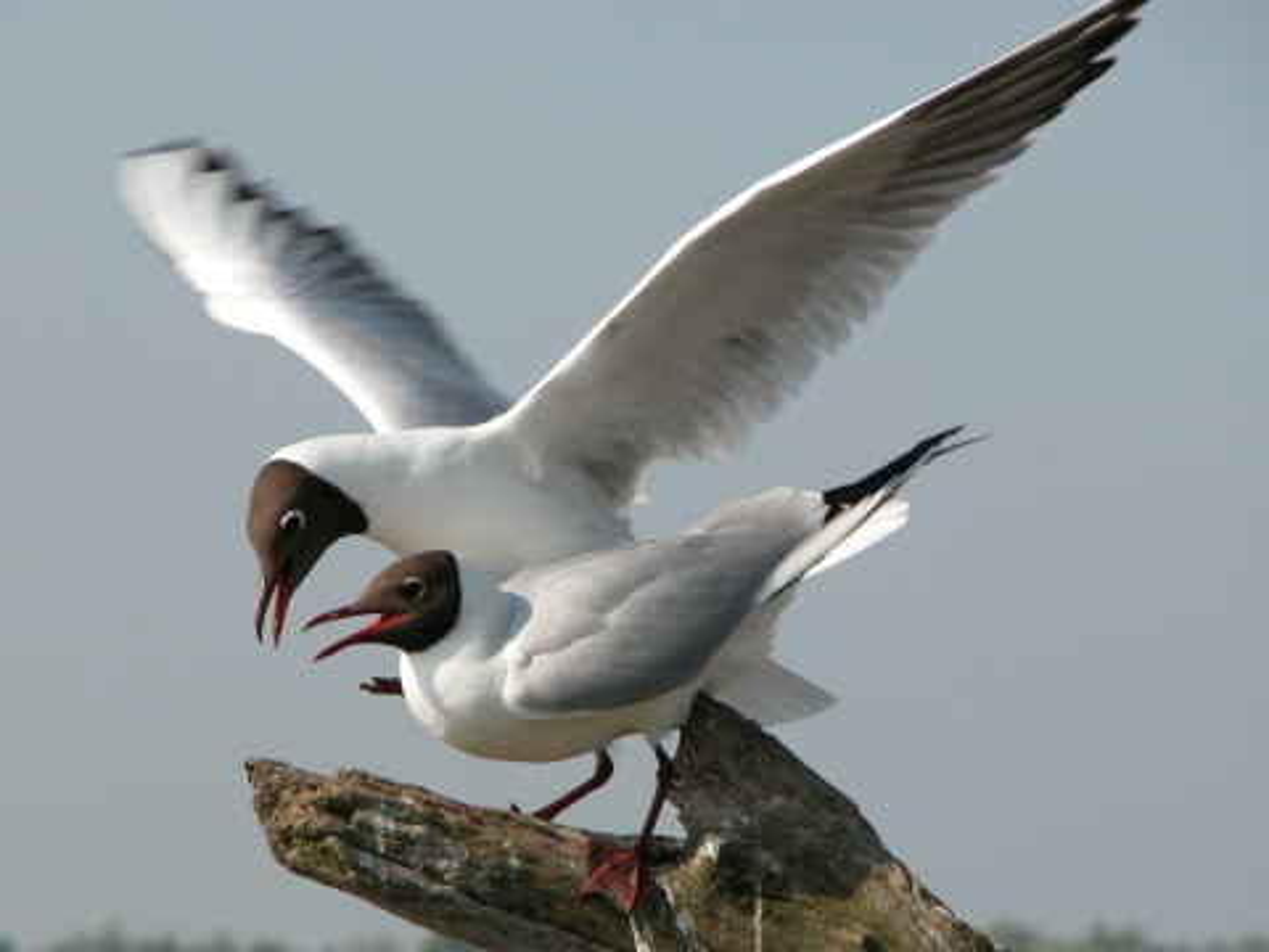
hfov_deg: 7.2
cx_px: 634
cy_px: 476
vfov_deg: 5.4
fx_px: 10118
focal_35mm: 276
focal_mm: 71.2
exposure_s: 1/500
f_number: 6.6
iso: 100
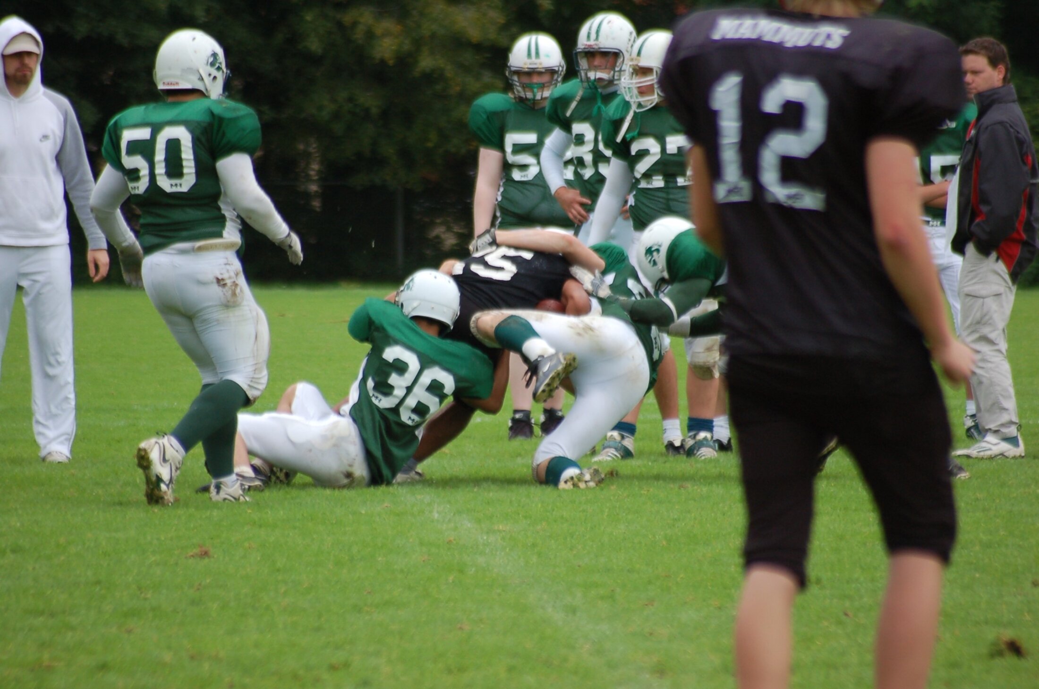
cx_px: 520
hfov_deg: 4.6
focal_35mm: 450
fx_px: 12963
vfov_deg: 3.0
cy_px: 344
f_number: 5.6
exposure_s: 1/500
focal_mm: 300
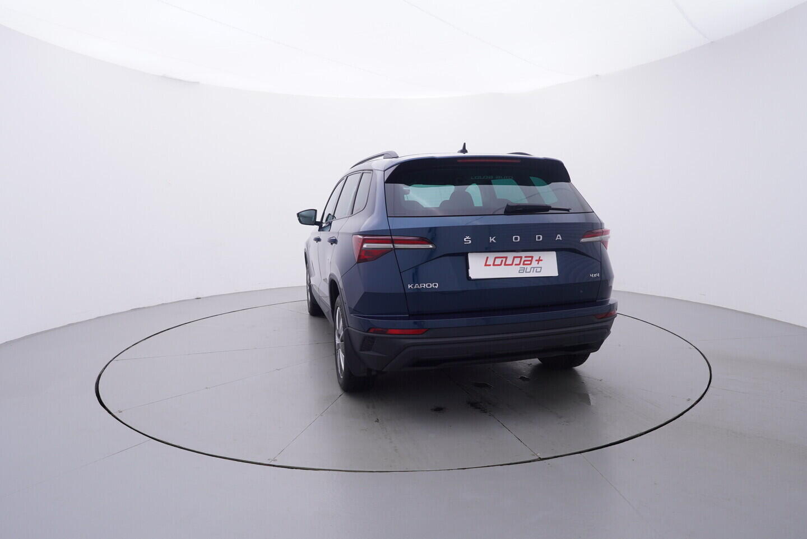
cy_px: 270
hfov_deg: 77.3
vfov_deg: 56.2
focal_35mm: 22
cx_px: 404
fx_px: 505
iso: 200
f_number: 5
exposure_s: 1/80
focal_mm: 15
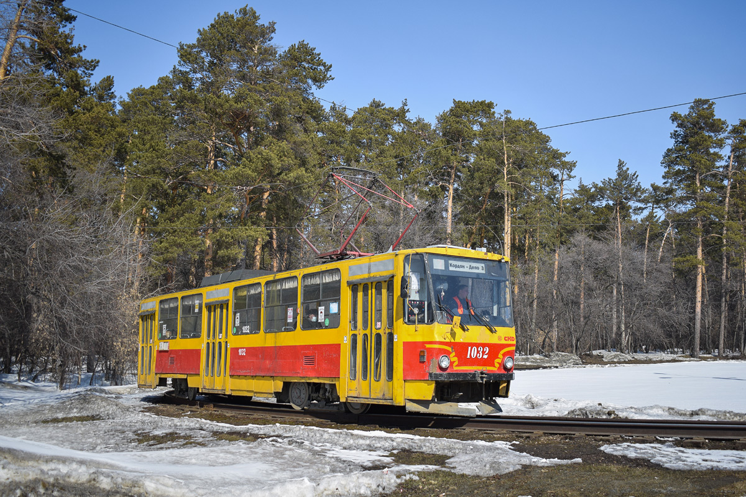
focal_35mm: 38
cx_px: 373
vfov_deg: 35.5
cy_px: 248
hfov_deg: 51.3
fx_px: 777
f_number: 4
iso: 100
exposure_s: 1/1000
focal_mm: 25
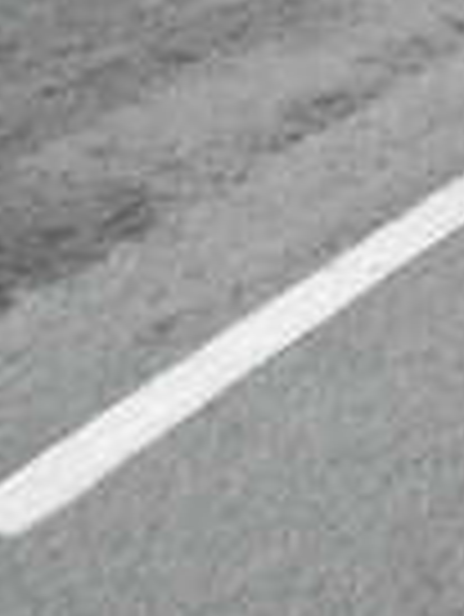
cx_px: 1167
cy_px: -256
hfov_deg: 8.2
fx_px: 2962
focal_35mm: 166
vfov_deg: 11.5
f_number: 2.9
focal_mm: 6.3
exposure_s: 1/166
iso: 79
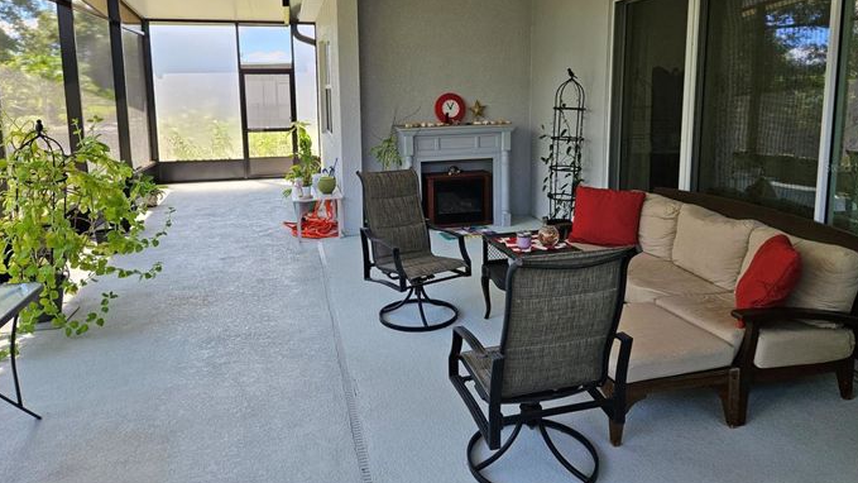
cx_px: 432
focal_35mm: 26
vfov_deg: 43.9
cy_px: 167
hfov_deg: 71.9
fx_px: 592
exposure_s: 1/207
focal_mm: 5.4
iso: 80
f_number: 1.8
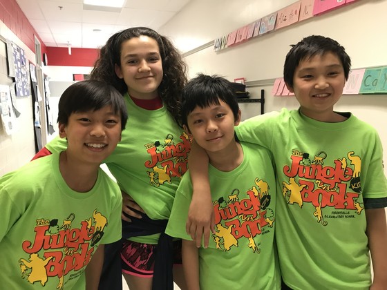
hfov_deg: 63.4
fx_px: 313
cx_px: 194
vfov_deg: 49.7
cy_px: 145
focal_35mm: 28
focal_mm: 3.99
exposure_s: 1/17
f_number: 1.8
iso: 40
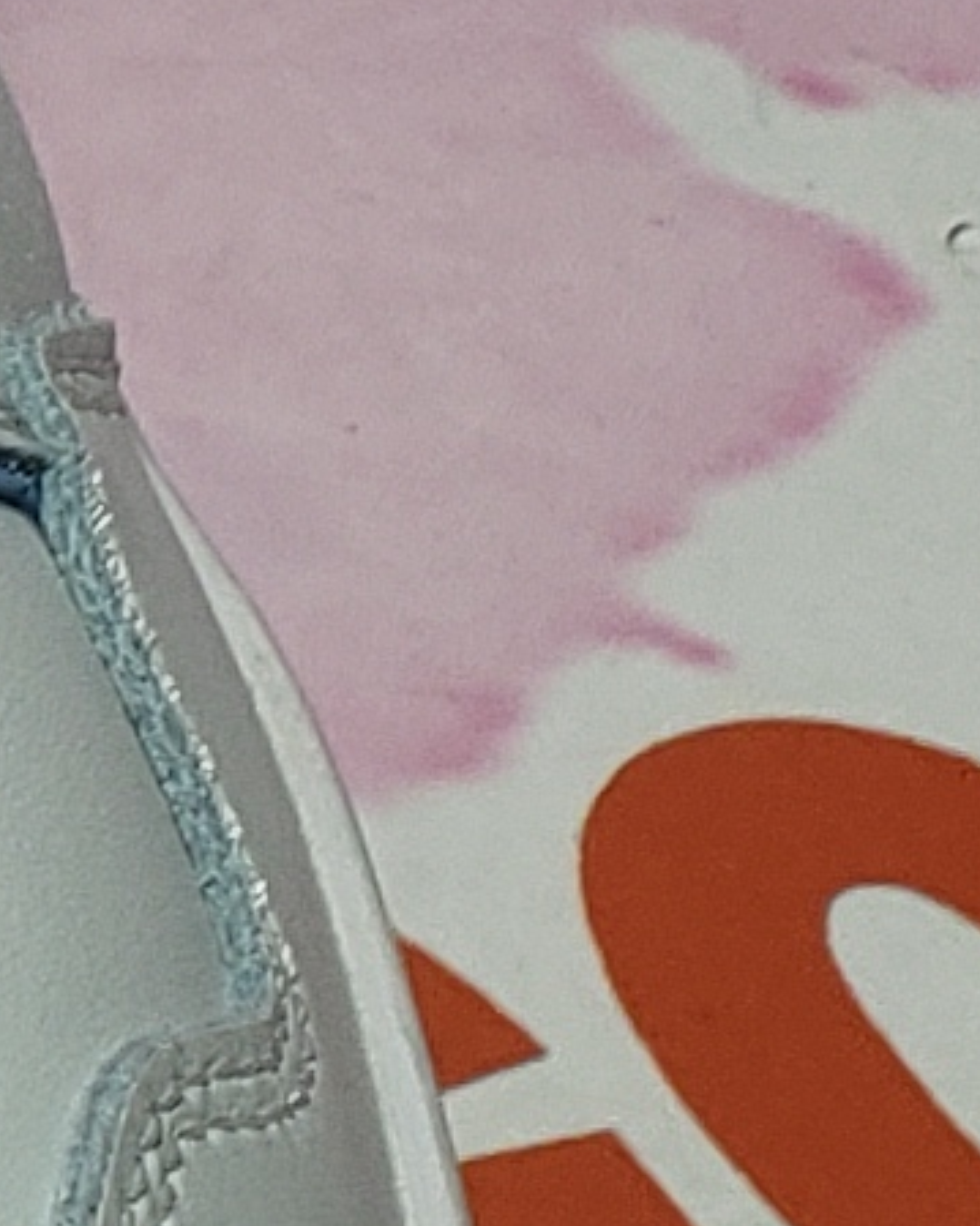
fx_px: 8269
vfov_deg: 8.4
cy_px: -98
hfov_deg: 5.5
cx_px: -3489
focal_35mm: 228
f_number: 2.4
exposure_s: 1/342
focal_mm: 4.3
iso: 50
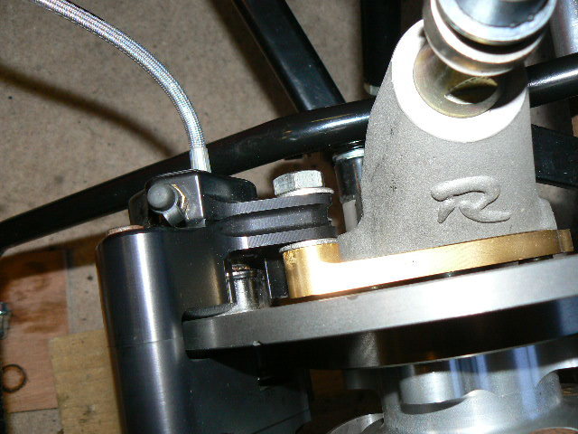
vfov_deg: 39.7
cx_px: 289
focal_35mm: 36
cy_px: 217
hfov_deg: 51.4
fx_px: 601
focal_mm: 6
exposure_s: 1/30
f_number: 2.8
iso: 100
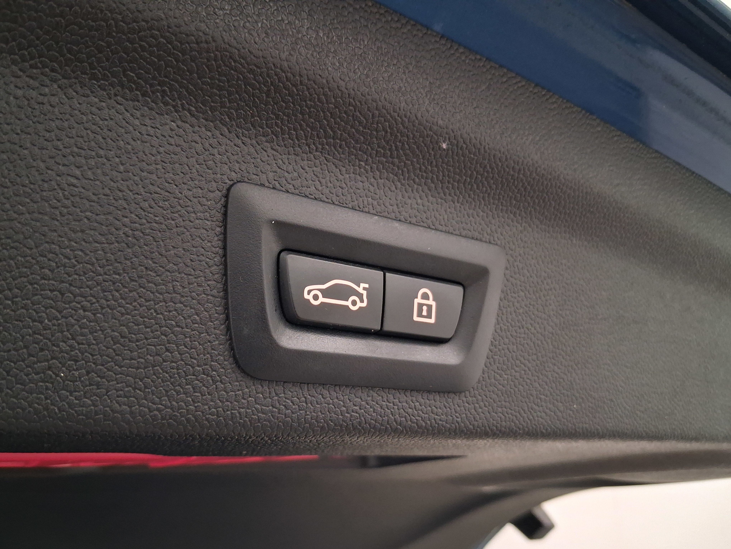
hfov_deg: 65.3
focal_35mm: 27
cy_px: 274
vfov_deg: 51.4
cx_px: 366
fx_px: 570
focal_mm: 4
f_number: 1.8
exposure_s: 1/40
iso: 500
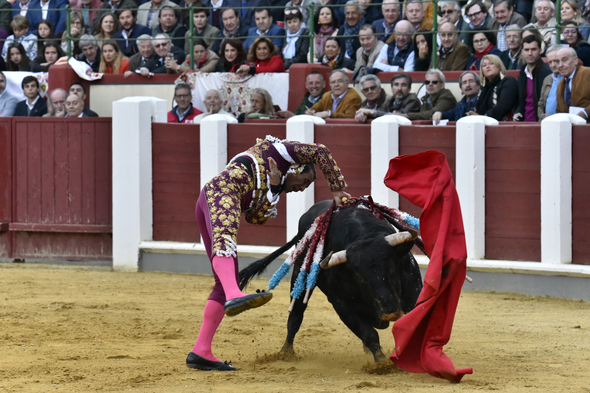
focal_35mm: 220
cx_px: 295
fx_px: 3605
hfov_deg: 9.4
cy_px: 196
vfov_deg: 6.2
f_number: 9
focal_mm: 220
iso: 6400
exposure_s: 1/800
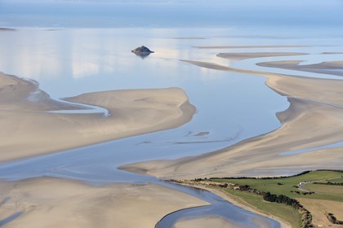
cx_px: 172
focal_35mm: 116
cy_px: 114
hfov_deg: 17.6
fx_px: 1105
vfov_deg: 11.8
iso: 400
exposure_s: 1/1000
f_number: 11
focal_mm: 116
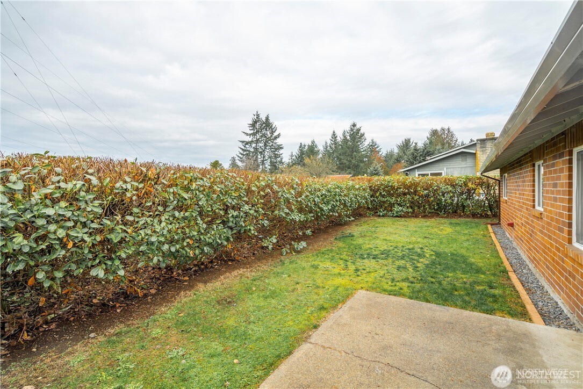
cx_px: 292
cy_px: 194
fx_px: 259
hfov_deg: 96.7
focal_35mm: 16
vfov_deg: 73.8
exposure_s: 1/50
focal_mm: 16
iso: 100
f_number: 7.1
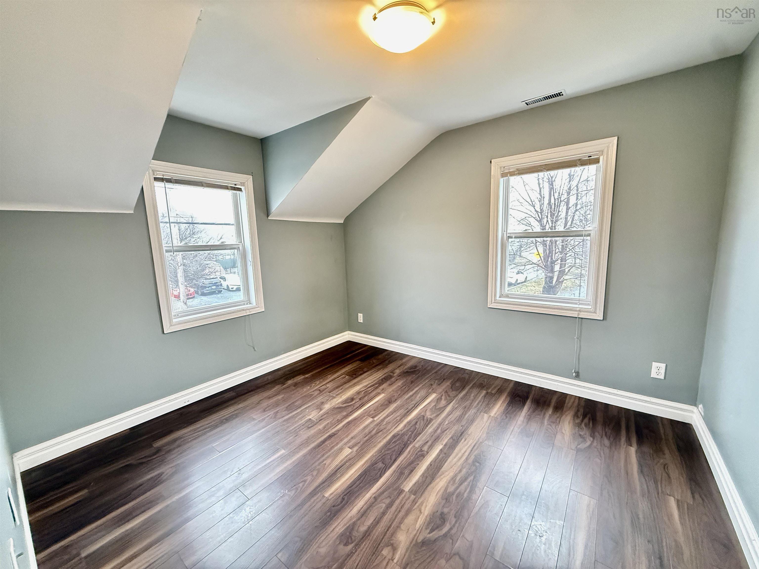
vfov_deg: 85.7
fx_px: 307
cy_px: 284
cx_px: 380
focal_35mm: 14
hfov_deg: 102.1
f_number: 2.2
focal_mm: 2.22
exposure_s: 1/60
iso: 800
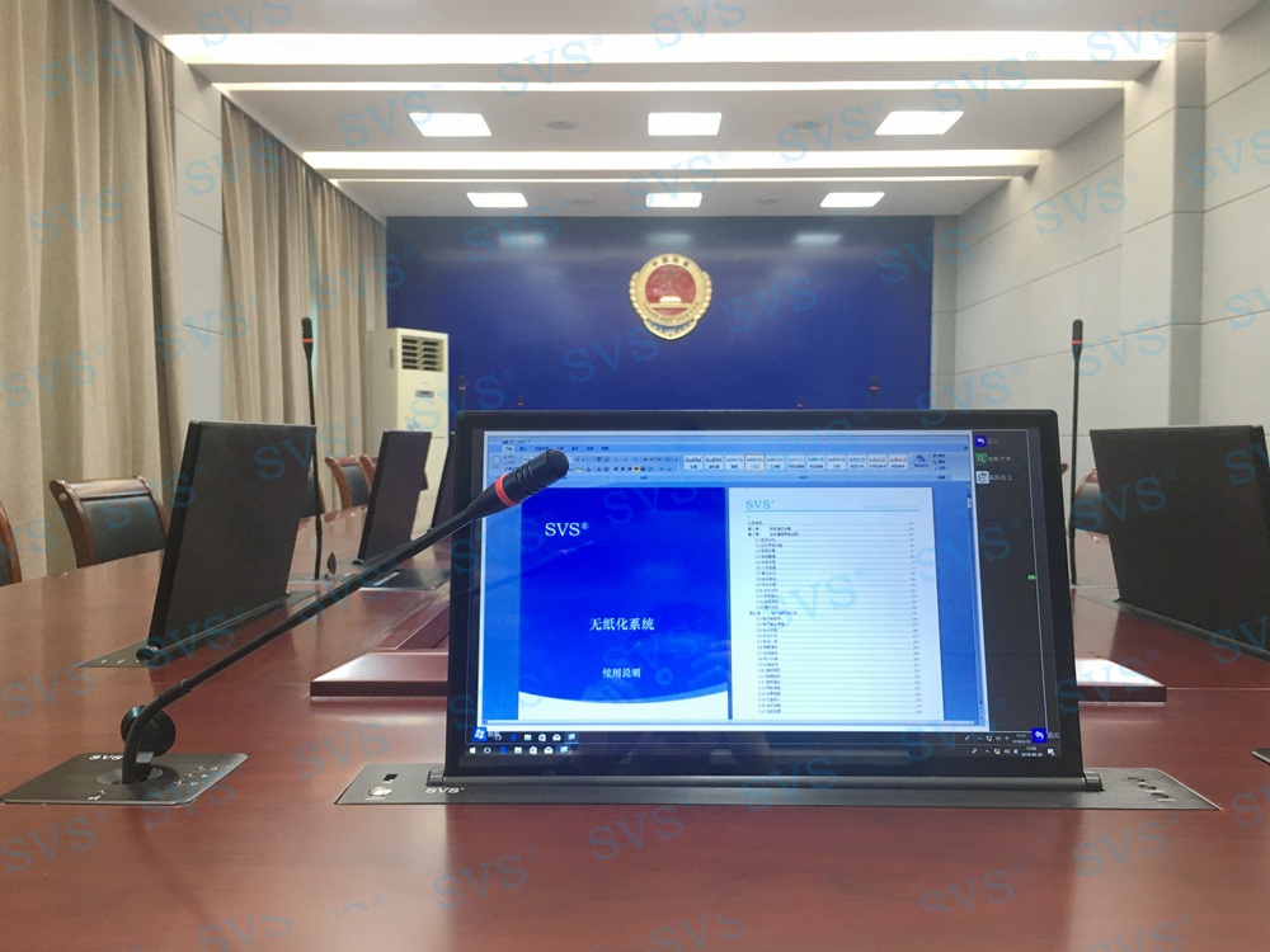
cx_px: 635
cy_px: 476
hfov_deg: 61.7
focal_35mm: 29
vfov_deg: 48.2
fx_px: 1064
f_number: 2.2
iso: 125
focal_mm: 4.15
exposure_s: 1/33
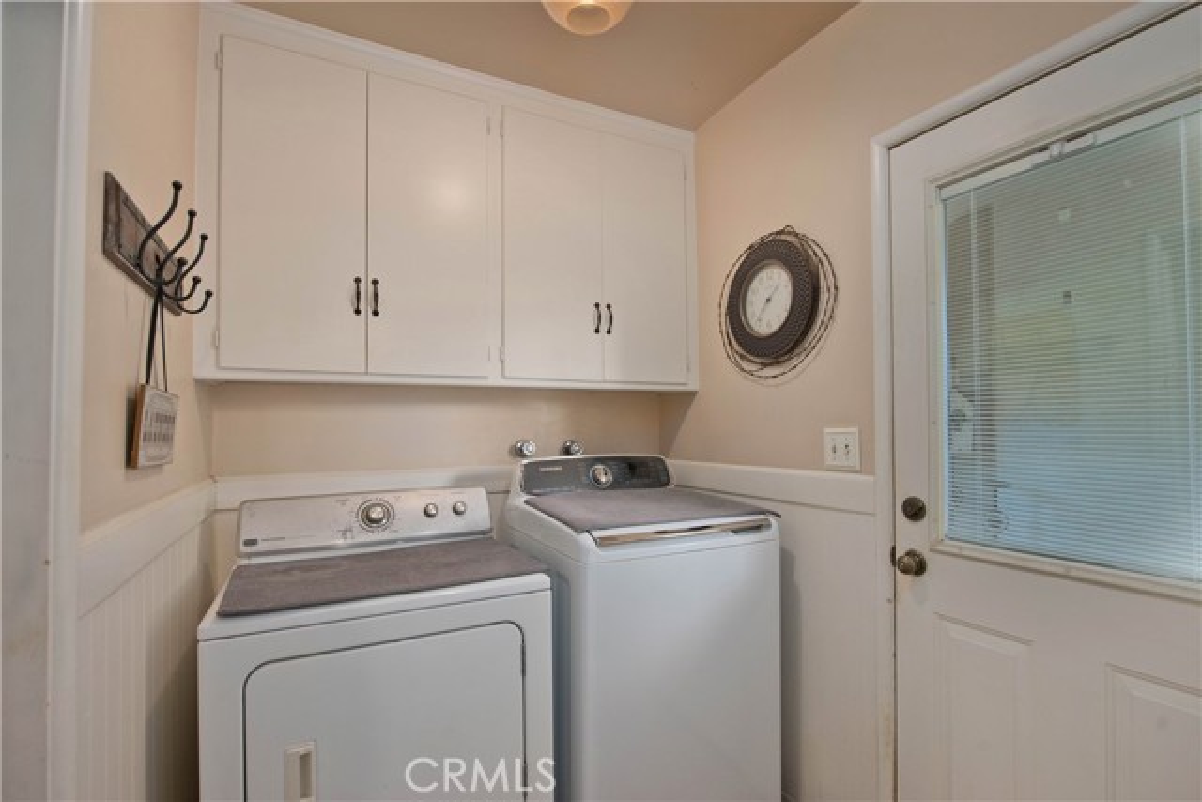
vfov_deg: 70.5
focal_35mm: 17
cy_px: 401
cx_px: 601
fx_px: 568
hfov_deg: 93.3
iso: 400
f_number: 5.6
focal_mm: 17
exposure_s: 1/80
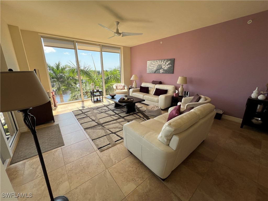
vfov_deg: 89.9
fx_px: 101
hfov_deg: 106.2
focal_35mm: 13
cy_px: 100
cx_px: 134
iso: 32
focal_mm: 1.57
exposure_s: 1/176
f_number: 1.8
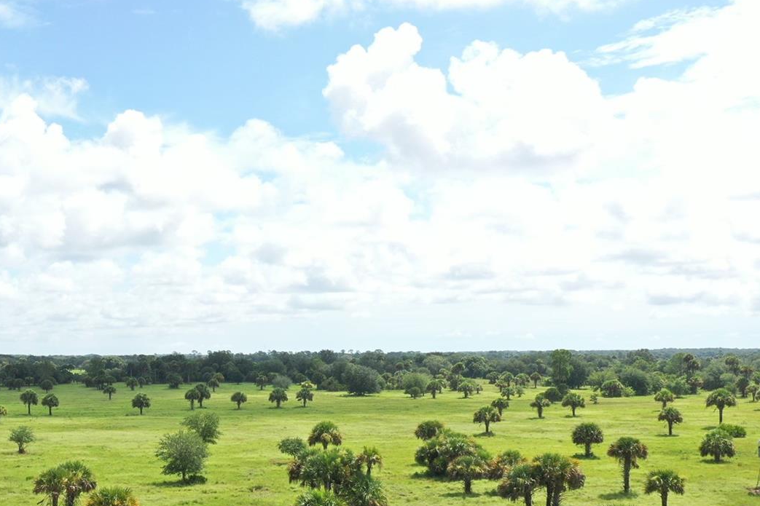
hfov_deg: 35.8
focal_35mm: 55
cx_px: 240
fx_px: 1161
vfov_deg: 24.5
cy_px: 348
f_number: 5.6
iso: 100
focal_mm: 10.26
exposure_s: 1/320
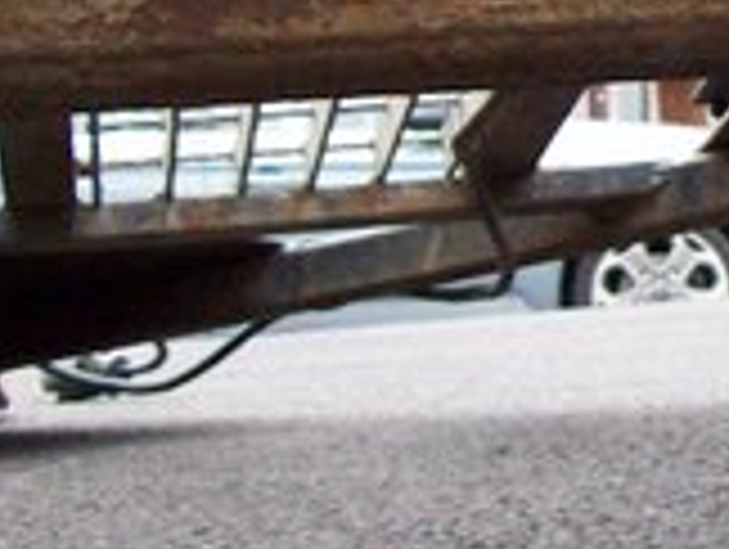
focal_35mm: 142
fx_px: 2995
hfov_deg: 12.9
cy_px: -54
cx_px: 1210
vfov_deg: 10.4
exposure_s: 1/64
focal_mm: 6
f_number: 2.7
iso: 200
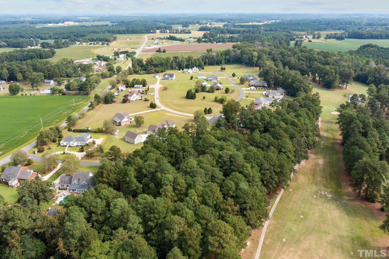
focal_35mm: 28
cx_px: 194
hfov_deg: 65.5
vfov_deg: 46.4
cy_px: 130
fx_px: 302
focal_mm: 10.26
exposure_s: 1/640
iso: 100
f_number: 4.5
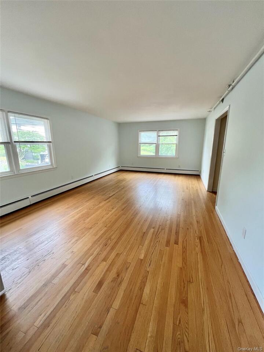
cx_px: 132
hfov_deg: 89.9
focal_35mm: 13
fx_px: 132
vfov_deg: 106.2
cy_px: 176
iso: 200
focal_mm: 1.57
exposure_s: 1/99
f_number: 1.8
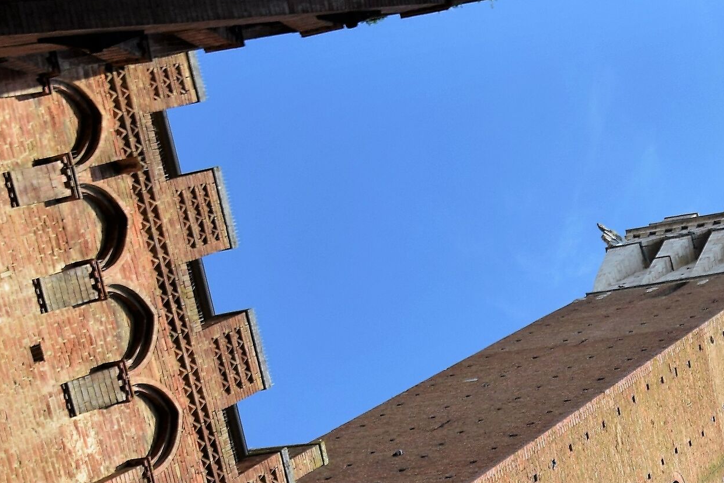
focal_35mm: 61
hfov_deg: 31.0
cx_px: 690
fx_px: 1226
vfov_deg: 22.0
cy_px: 383
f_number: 10
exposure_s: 1/200
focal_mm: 21
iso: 400
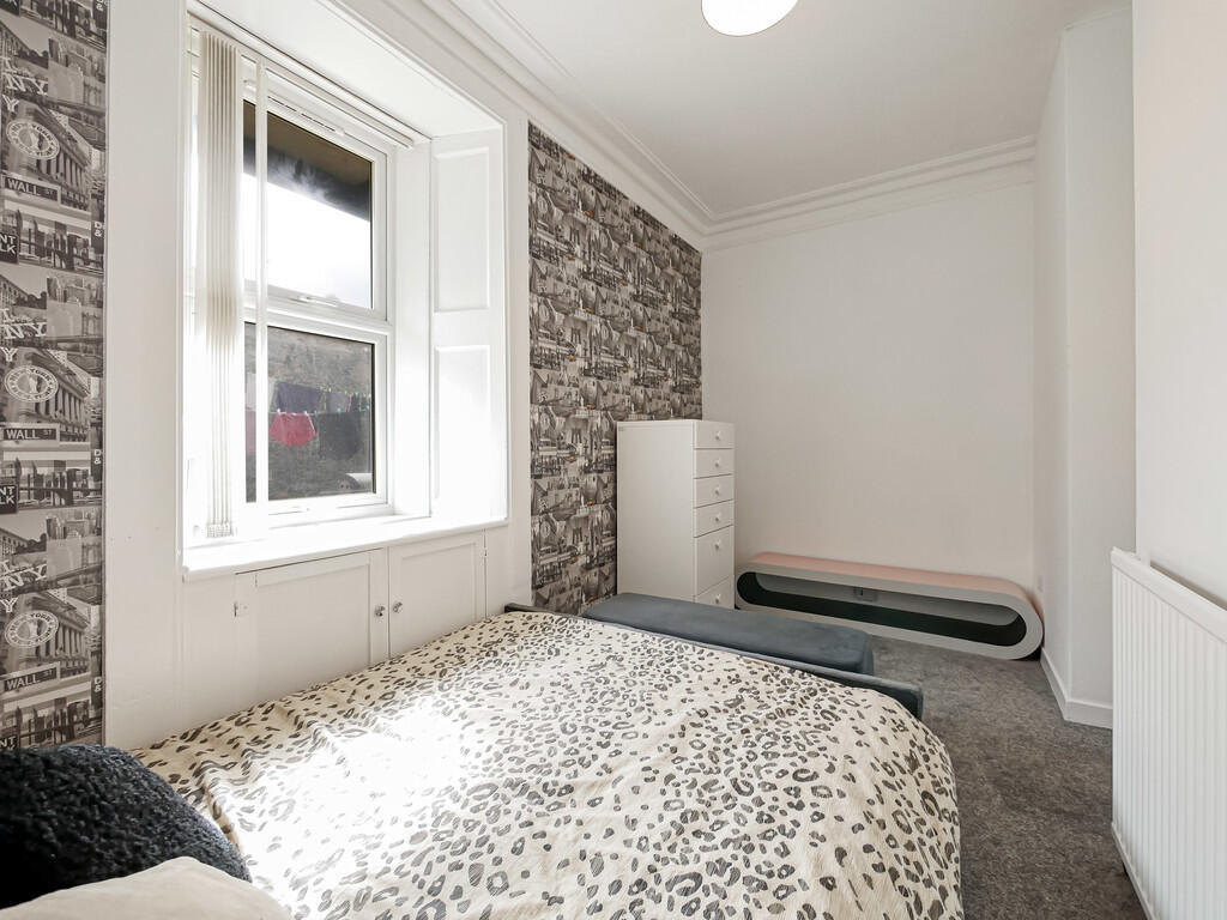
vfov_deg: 85.7
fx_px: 496
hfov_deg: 102.1
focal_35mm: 14
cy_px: 460
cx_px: 614
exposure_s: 1/60
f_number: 4
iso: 640
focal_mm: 7
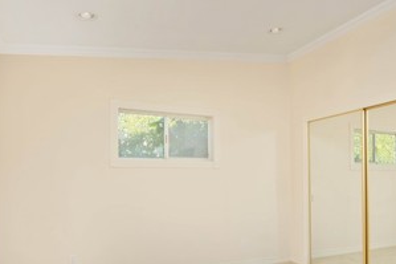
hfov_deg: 61.8
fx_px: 330
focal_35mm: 30
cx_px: 220
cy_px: 166
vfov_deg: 43.2
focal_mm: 14
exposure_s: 1/200
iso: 400
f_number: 5.6
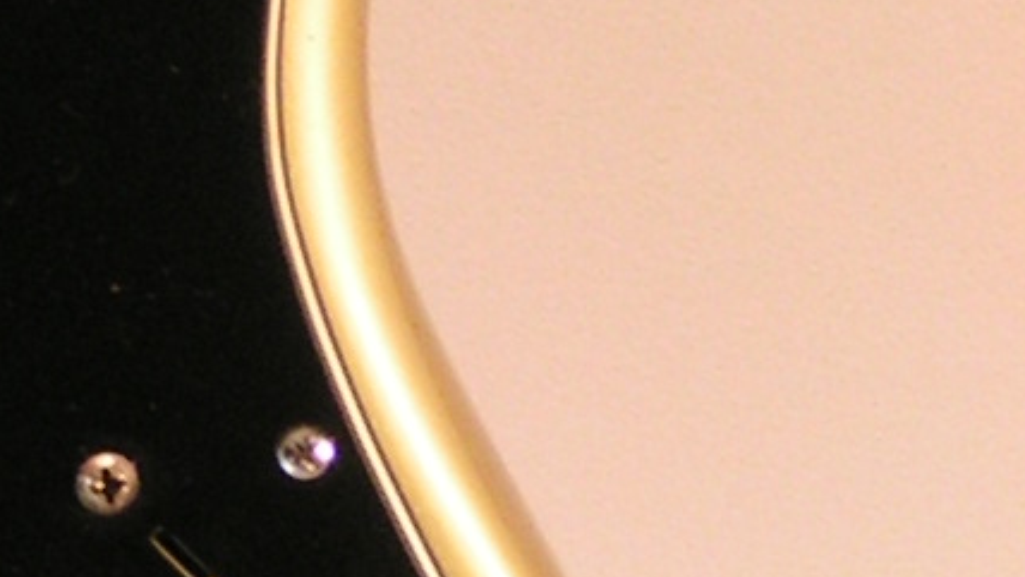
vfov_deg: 1.8
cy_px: 287
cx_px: -774
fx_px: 18568
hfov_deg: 3.1
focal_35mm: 683
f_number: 5
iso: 100
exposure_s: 1/6
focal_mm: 20
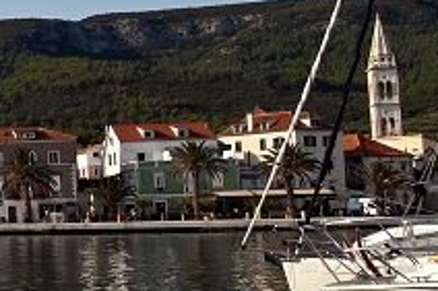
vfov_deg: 16.0
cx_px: -359
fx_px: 1033
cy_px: 134
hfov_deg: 18.5
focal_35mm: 85
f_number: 16
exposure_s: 1/125
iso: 100
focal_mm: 12
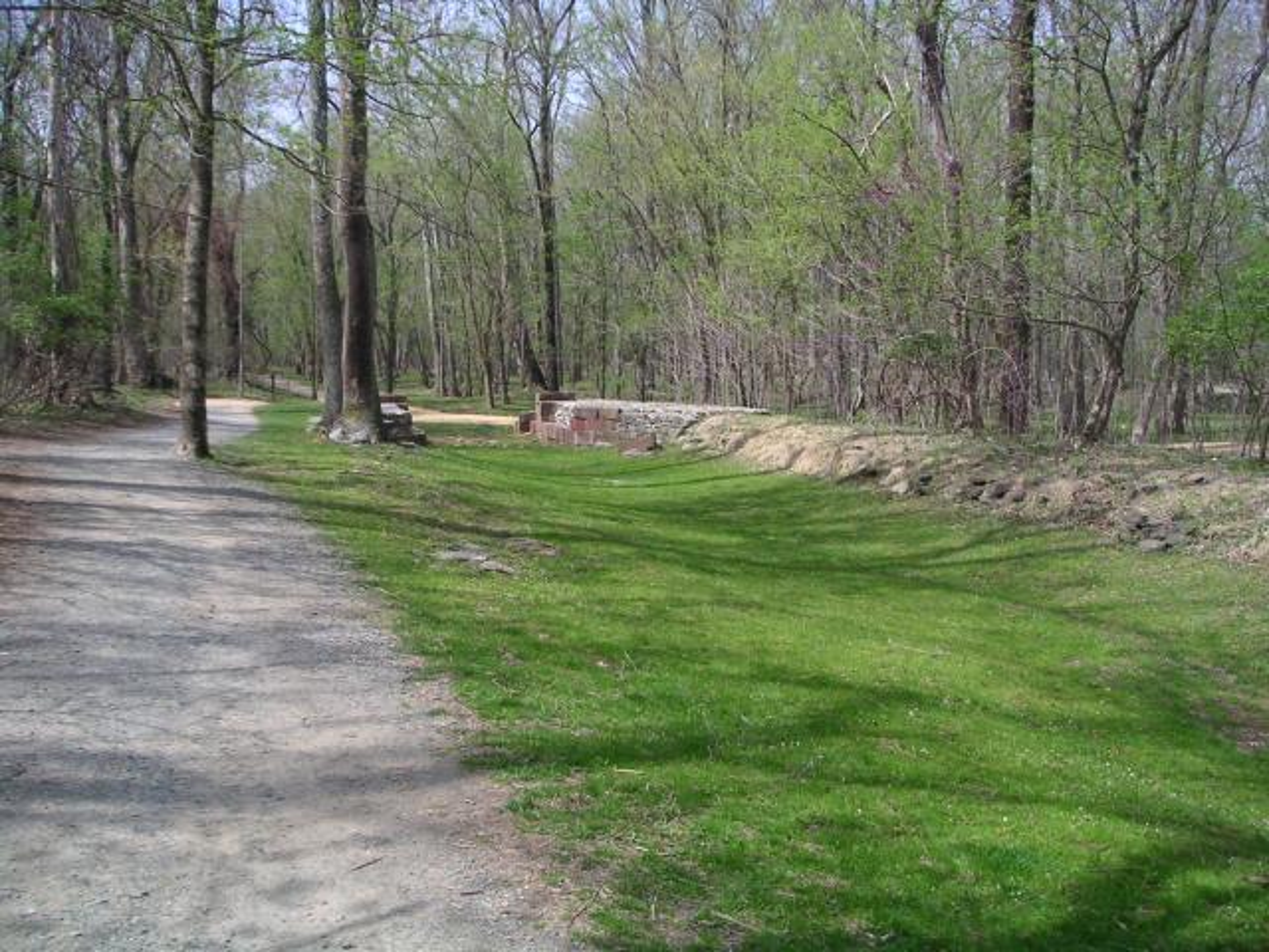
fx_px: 1393
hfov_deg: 49.0
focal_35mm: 38
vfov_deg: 37.7
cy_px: 476
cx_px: 634
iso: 50
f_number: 2.8
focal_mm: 6
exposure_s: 1/500
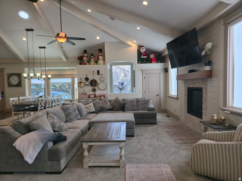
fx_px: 161
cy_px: 90
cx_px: 121
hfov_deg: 73.9
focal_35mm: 23
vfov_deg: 58.9
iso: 20
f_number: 1.7
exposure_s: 1/60
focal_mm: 6.3
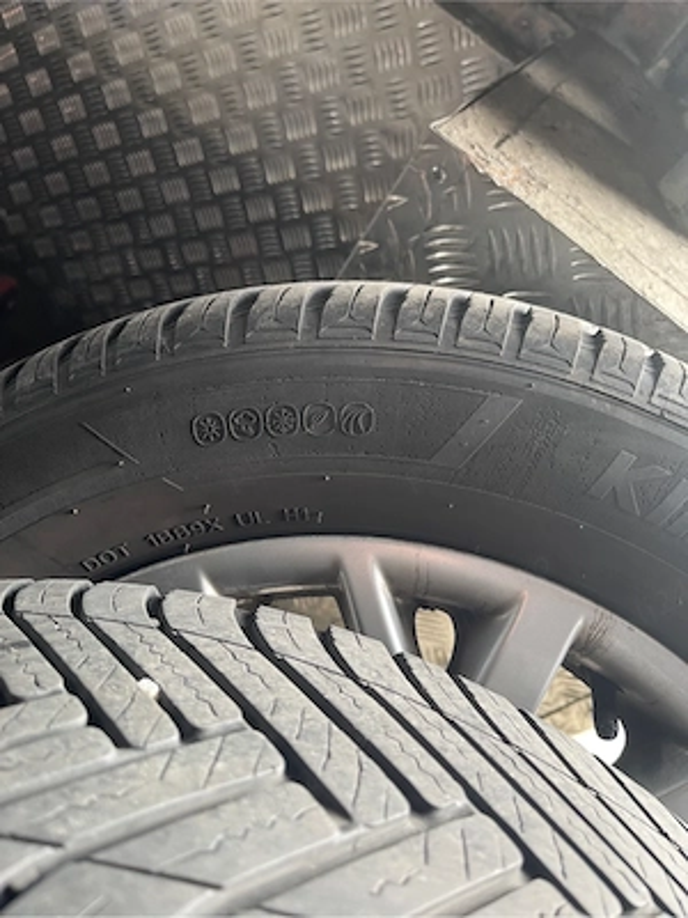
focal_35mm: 25
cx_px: 344
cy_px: 459
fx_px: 663
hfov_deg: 54.9
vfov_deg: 69.4
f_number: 1.6
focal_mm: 5.1
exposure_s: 1/67
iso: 125
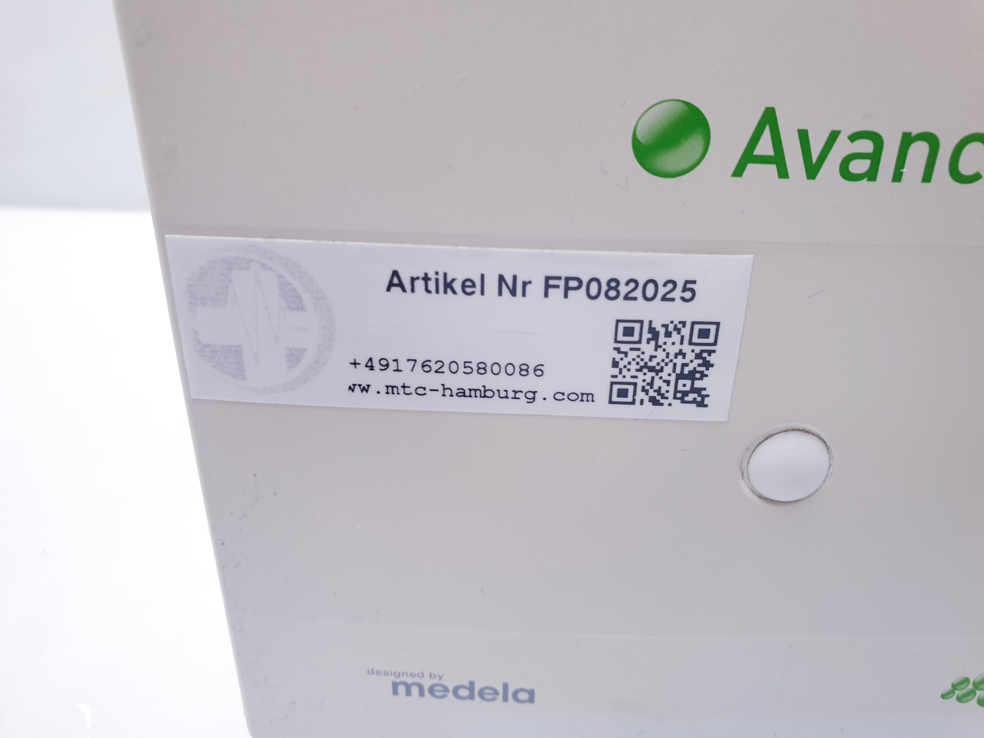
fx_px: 739
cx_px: 492
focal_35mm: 26
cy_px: 369
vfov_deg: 53.1
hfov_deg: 67.3
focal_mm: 4.3
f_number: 2.4
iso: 100
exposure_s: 1/50
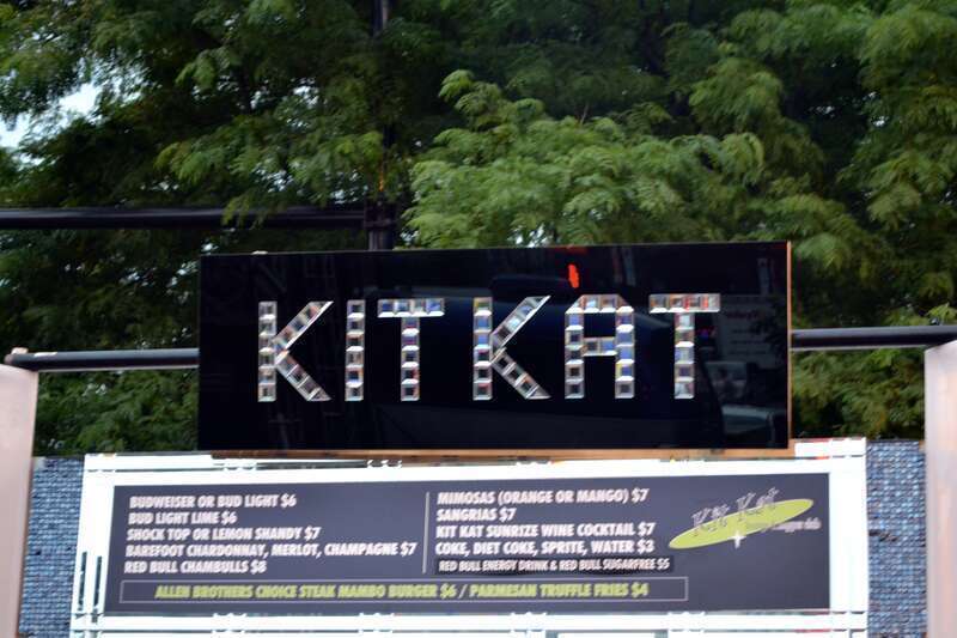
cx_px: 478
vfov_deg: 16.5
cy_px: 319
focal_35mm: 82
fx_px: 2193
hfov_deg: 24.6
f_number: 5.6
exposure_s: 1/25
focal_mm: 55
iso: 800
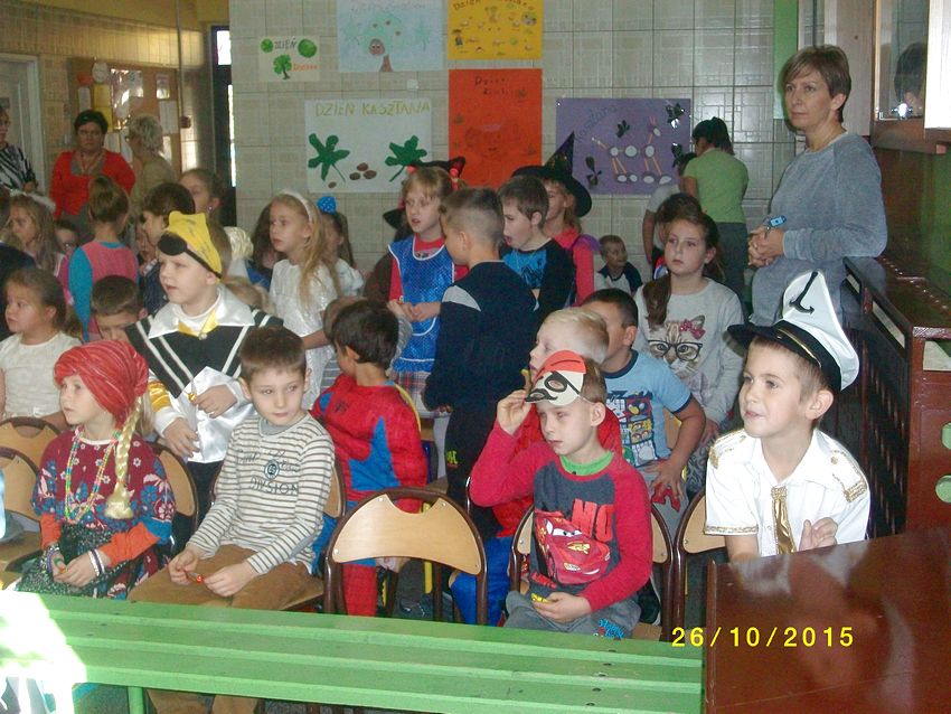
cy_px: 357
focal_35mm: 50
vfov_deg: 29.1
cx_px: 476
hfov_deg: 38.2
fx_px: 1374
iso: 320
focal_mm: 8.8
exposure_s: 1/63.2
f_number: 3.6
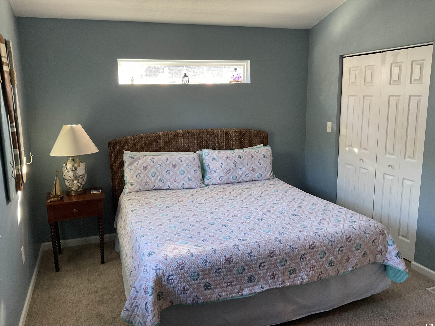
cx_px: 218
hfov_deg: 61.7
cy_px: 163
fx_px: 364
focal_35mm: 29
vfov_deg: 48.2
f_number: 1.8
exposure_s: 1/60
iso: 125
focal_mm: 3
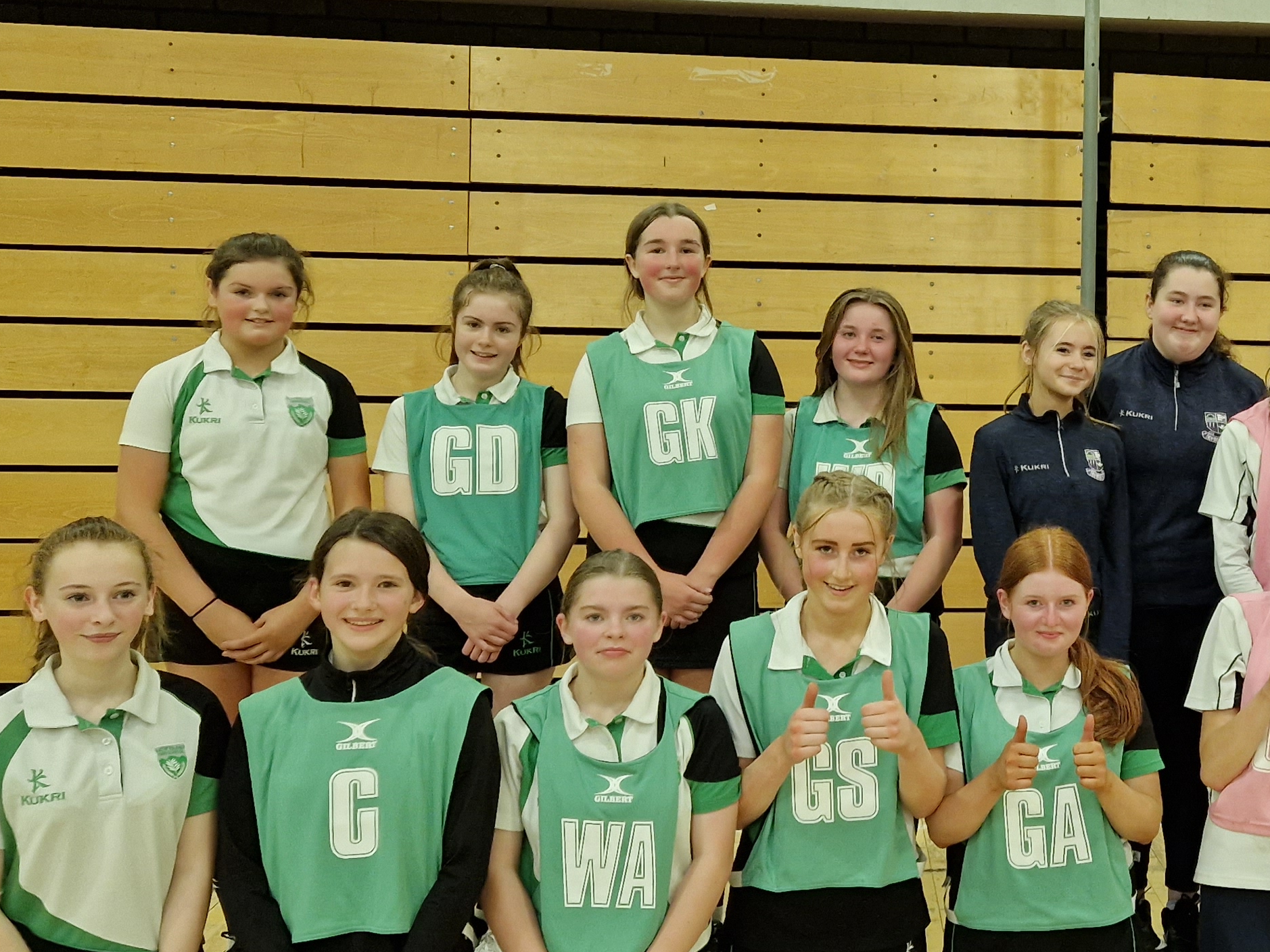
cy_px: 385
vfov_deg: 29.6
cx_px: 1029
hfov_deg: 37.4
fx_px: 1797
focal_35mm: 49
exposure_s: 1/100
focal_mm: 5.4
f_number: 1.8
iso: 250
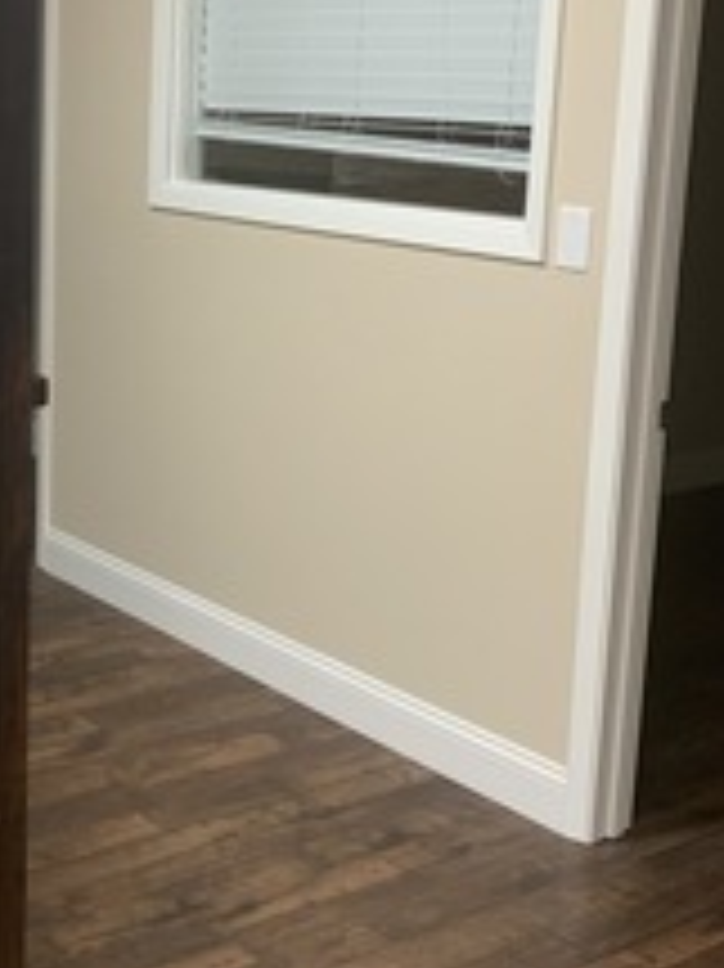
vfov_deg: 33.2
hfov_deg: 24.3
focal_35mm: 58
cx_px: 45
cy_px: 392
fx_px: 1619
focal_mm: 4.25
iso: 100
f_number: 1.8
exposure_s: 1/41
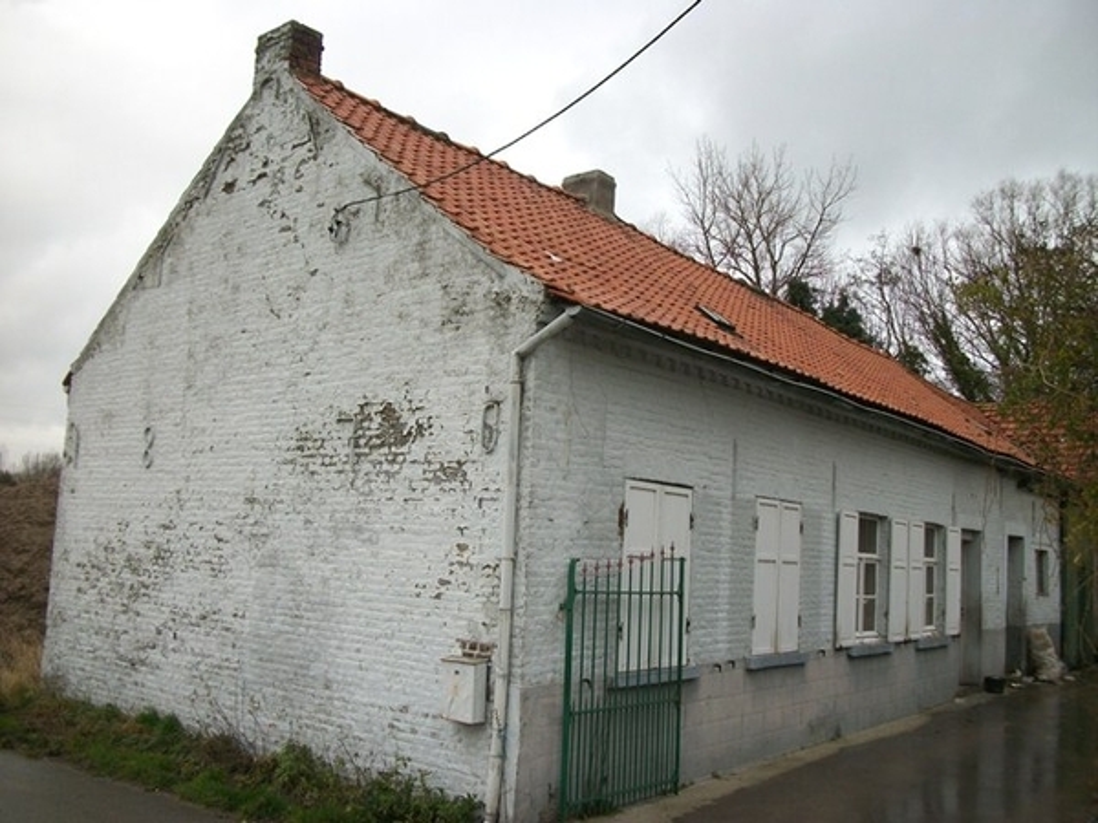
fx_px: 1015
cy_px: 412
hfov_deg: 56.8
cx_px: 549
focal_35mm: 32
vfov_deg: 44.2
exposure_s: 1/160
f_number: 2.9
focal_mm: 5.7
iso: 80
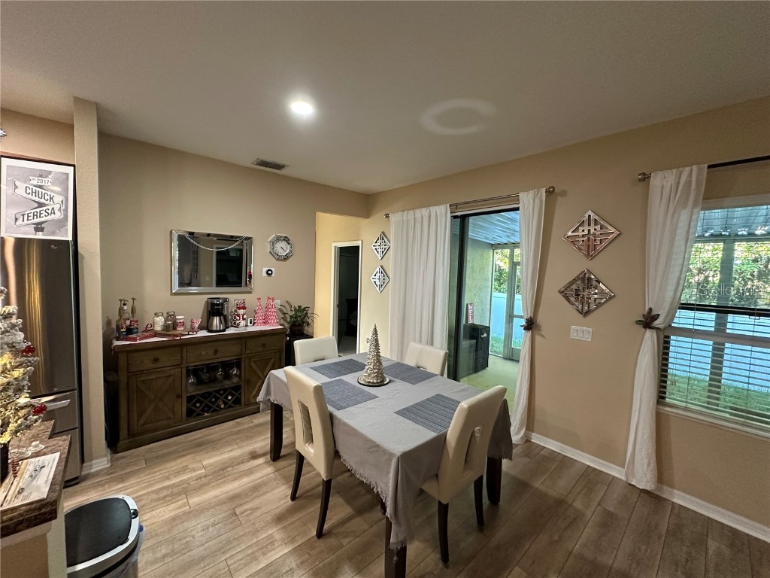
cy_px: 289
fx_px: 311
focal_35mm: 14
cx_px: 385
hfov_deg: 102.1
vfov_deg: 85.7
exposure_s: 1/60
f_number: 2.2
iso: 400
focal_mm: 2.22
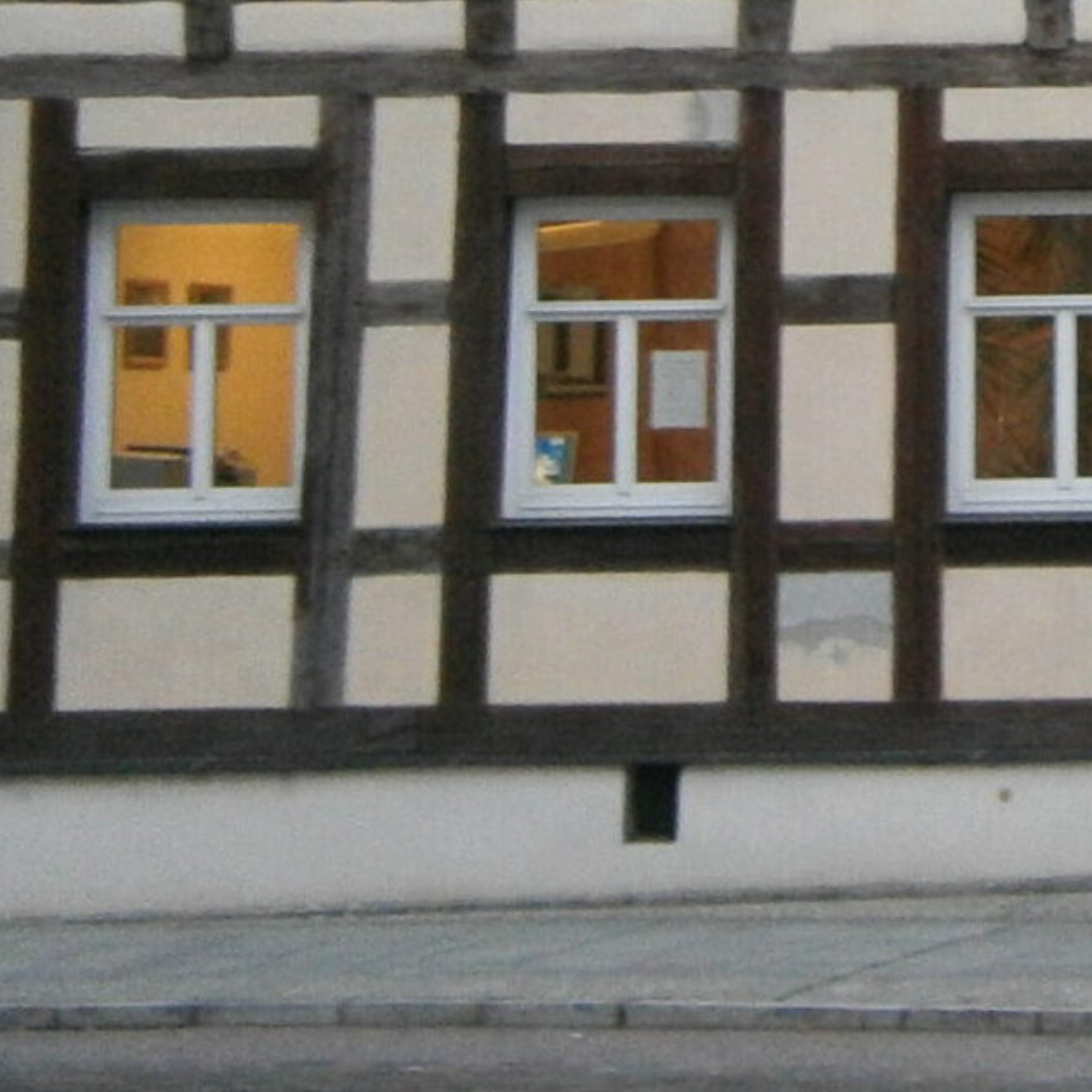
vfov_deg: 15.7
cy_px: -262
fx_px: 3783
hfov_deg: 15.4
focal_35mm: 106
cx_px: 1524
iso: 250
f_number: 3.1
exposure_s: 1/40
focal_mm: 6.4
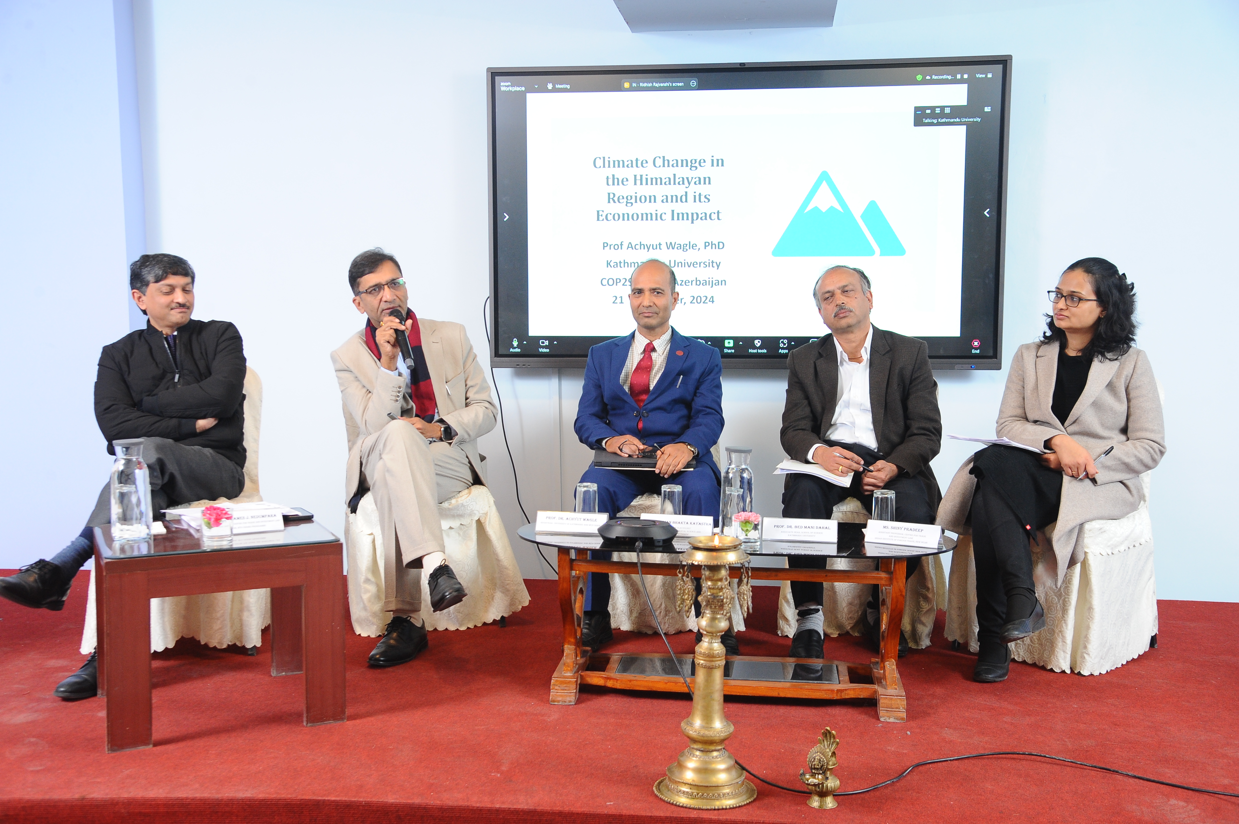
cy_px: 412
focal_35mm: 40
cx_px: 620
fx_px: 1376
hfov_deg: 48.5
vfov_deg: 33.4
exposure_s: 1/50
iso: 1250
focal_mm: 40
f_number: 5.6
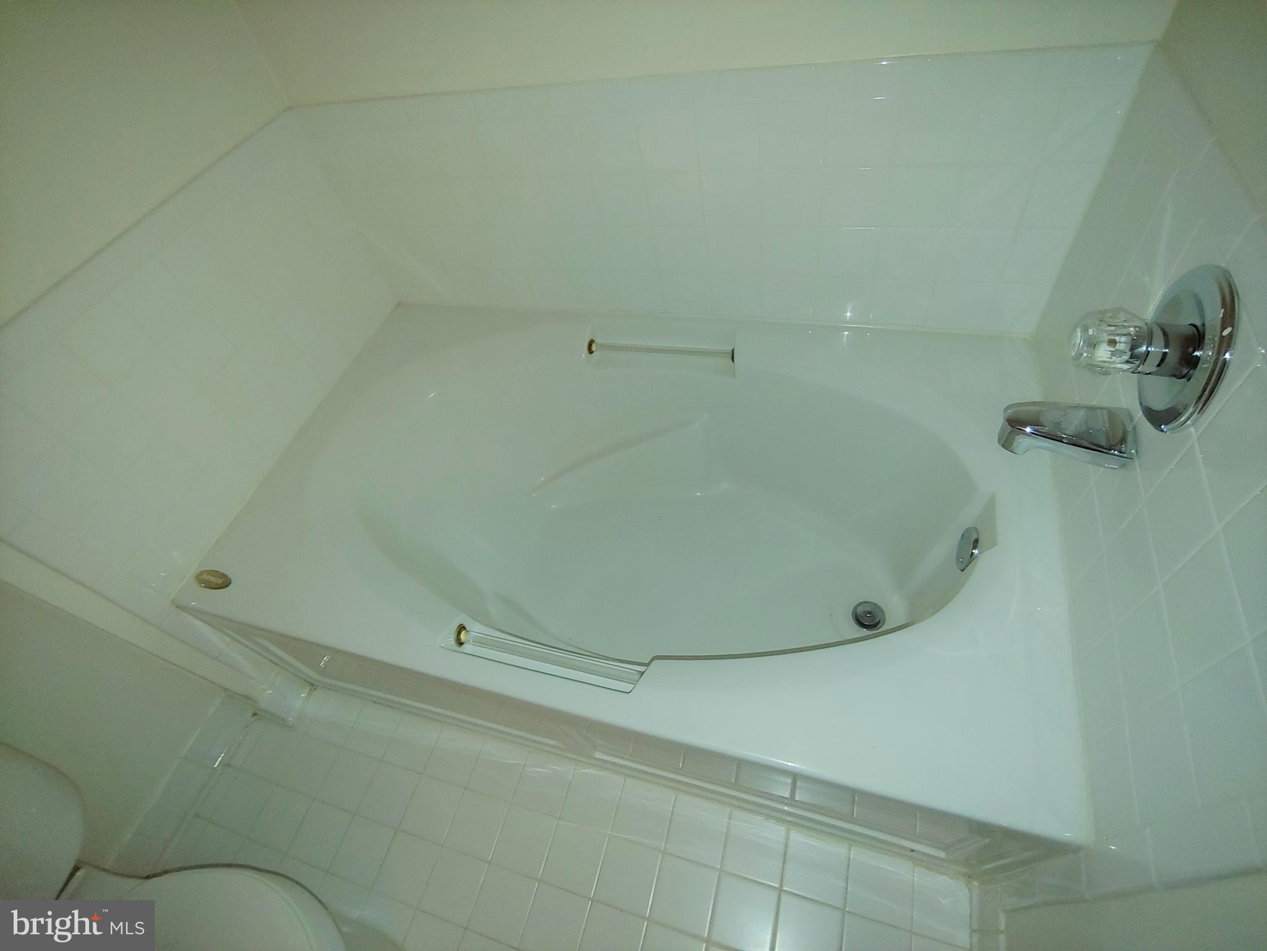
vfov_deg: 78.1
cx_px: 634
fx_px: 586
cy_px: 476
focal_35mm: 16
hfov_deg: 94.5
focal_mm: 2.18
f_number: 1.9
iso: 150
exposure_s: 1/30
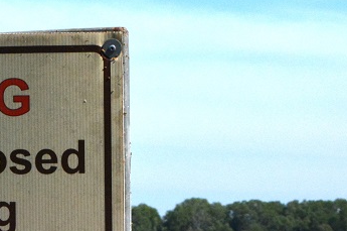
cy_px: 299
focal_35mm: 239
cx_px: 2
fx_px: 2305
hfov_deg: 8.6
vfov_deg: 5.7
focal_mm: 55
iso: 2000
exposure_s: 1/4000
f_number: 14
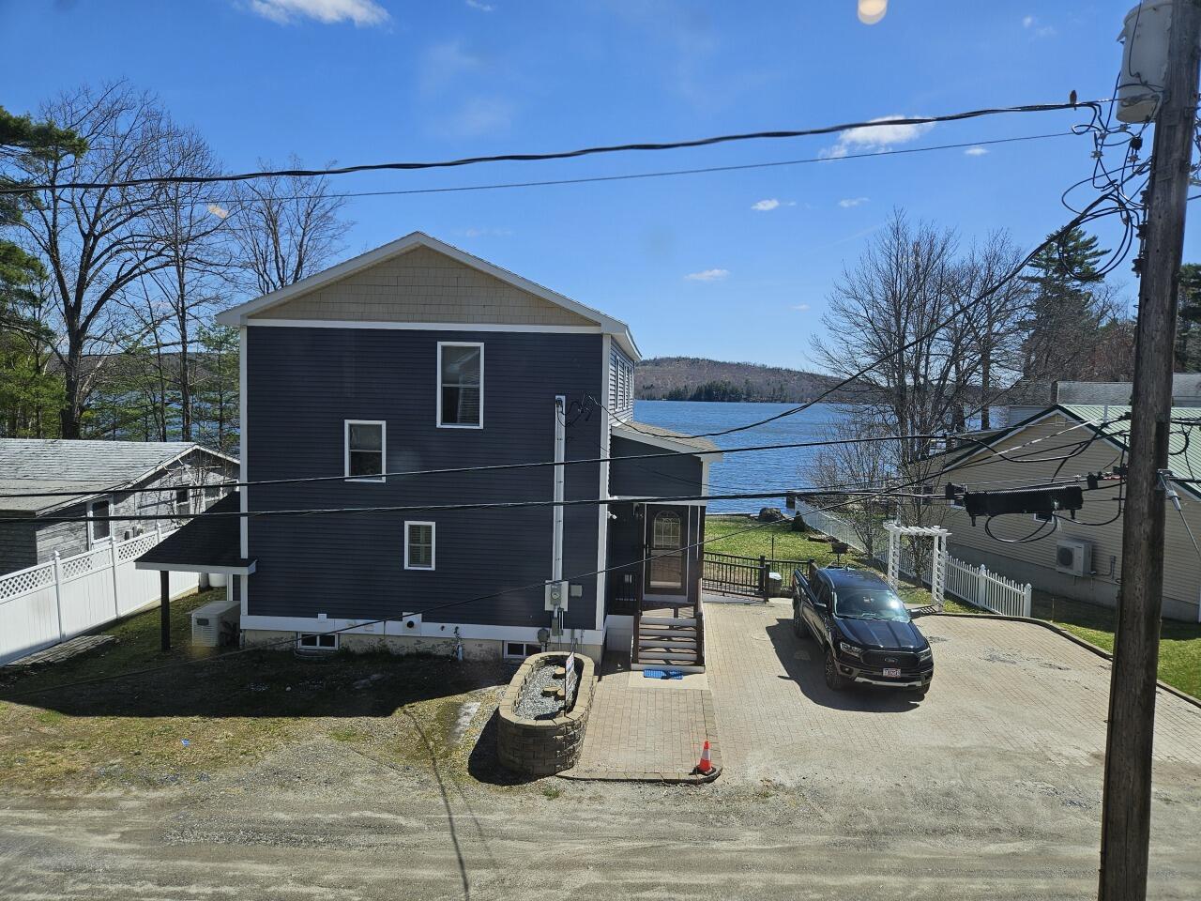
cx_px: 600
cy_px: 450
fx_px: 798
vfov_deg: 58.9
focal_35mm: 23
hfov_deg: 73.9
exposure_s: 1/1550
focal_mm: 5.4
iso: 25
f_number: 1.8
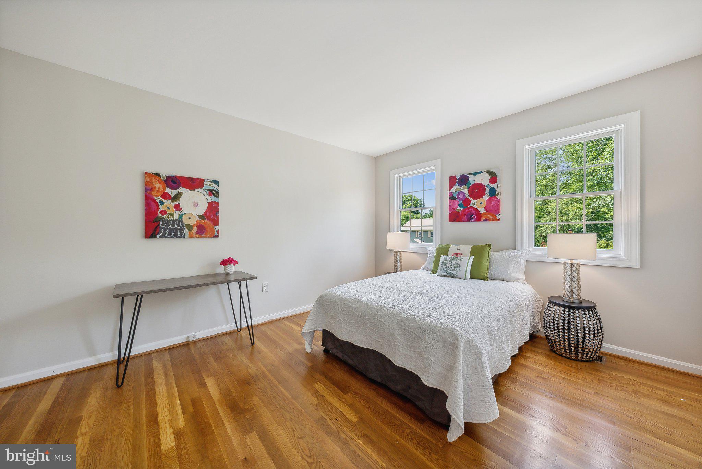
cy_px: 234
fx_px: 234
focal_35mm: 12
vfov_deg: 90.1
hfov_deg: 112.6
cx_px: 351
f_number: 7.1
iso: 640
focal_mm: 12
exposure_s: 1/80
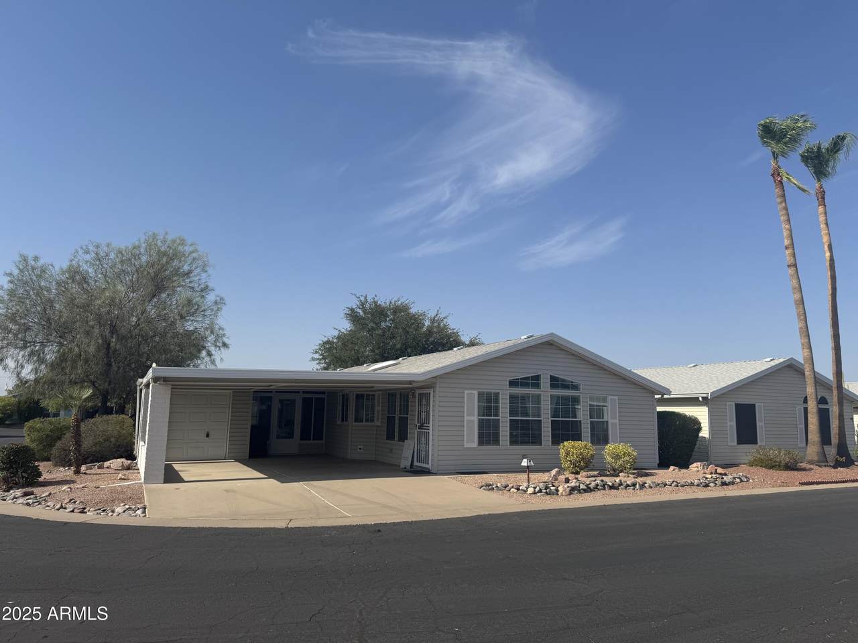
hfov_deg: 71.6
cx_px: 429
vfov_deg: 56.8
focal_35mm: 24
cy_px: 322
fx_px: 595
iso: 80
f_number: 1.78
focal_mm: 6.76
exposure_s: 1/6410
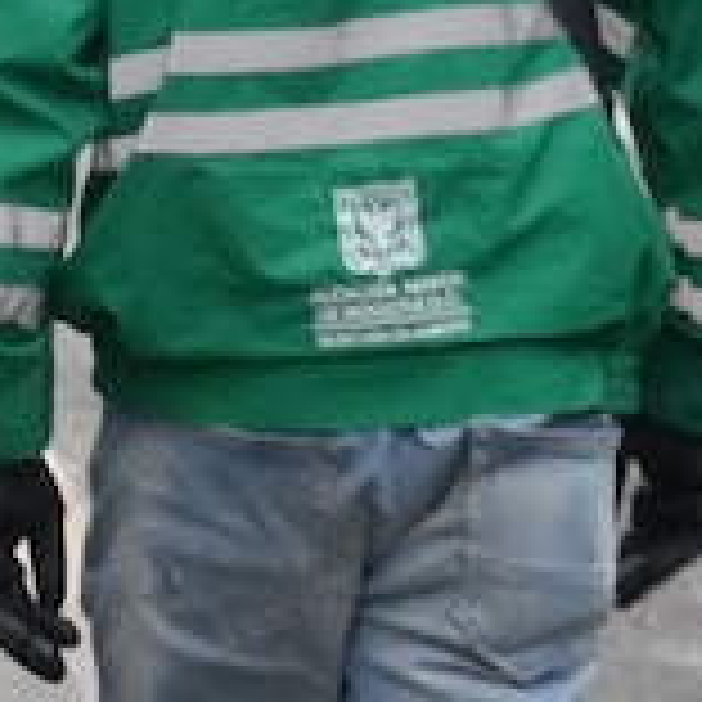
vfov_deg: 3.0
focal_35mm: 587
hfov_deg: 3.0
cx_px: -94
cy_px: 223
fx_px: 13476
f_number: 5
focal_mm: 45
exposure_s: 1/160
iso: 1000
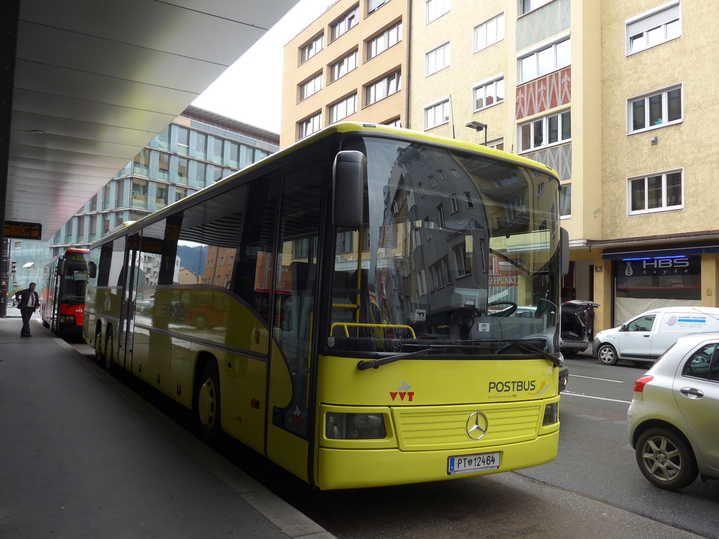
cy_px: 270
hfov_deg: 61.7
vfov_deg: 48.2
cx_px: 360
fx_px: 602
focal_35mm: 29
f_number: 2.8
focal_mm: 6
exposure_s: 1/250
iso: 80
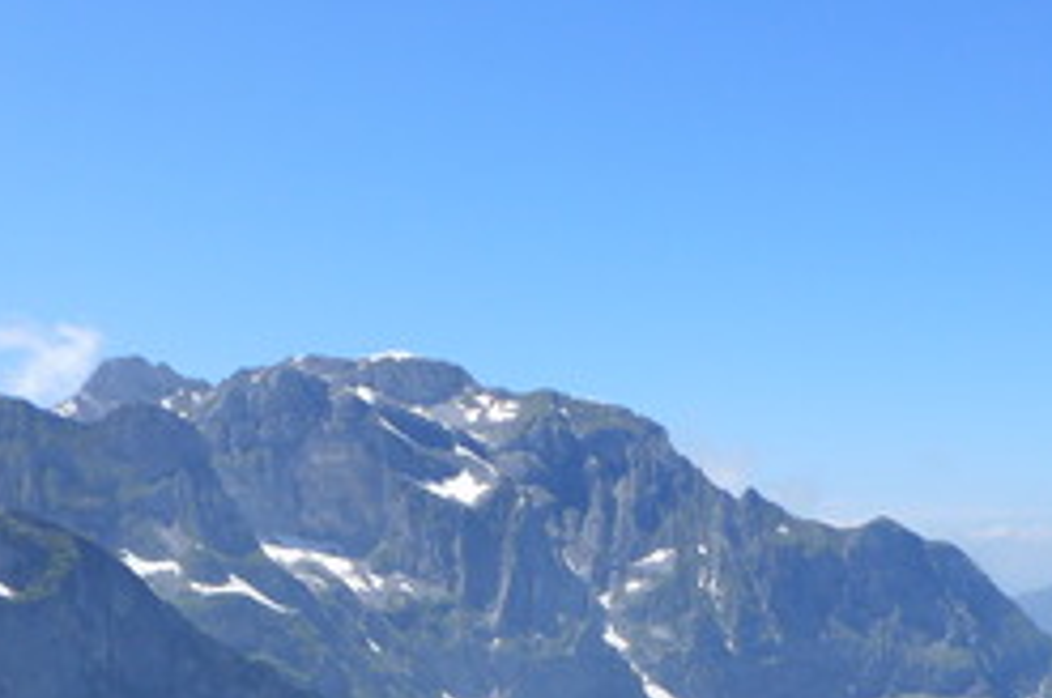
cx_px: 730
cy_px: 1013
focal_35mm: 70
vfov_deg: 17.6
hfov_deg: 28.6
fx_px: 2043
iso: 80
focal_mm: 4.7
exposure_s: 1/1600
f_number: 2.8
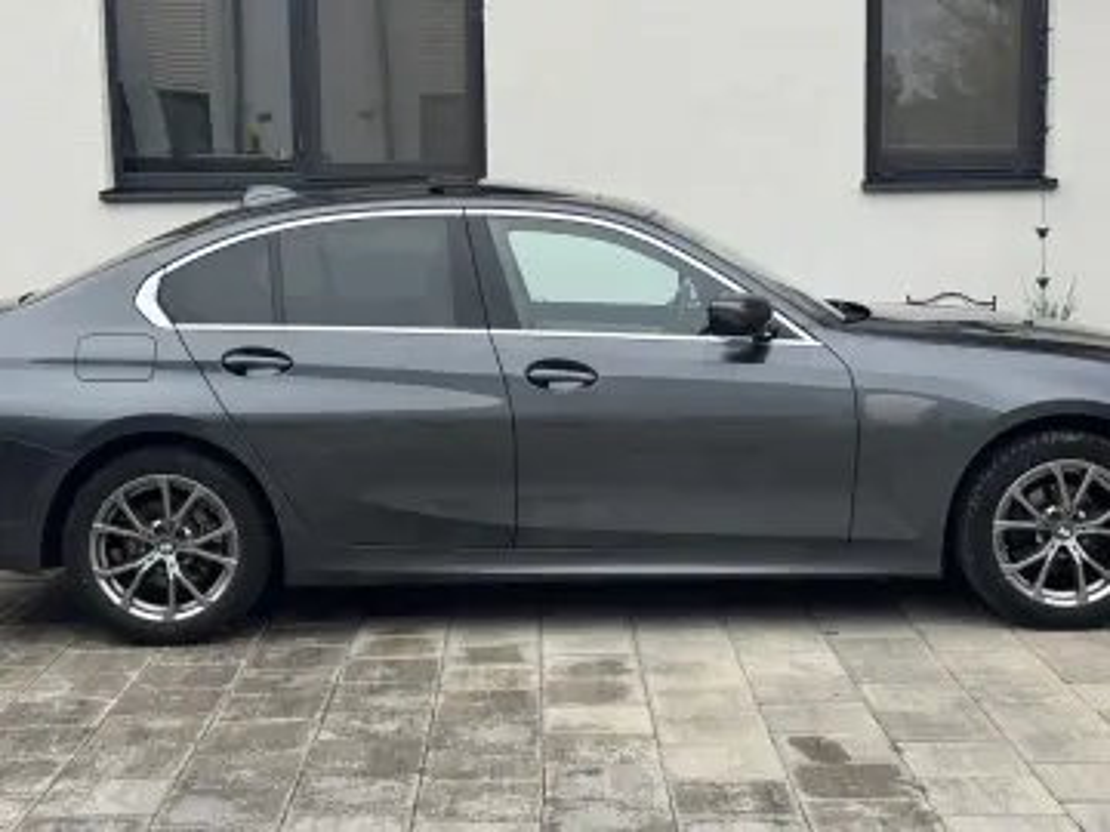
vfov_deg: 30.3
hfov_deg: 39.7
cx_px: 555
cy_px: 416
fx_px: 1539
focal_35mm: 48
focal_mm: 6.76
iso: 64
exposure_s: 1/549
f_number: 1.78
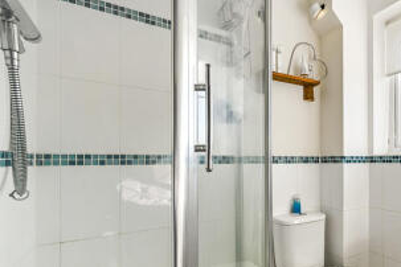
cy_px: 166
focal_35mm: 22
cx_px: 294
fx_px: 245
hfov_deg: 73.8
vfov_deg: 56.6
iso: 100
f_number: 8
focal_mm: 14
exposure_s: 1/30
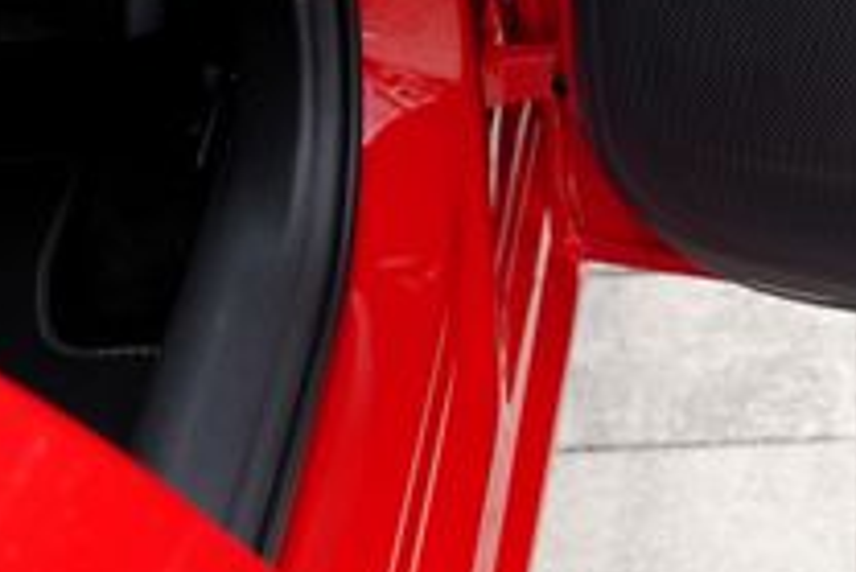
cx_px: 1317
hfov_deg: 13.4
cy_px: -759
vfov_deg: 8.8
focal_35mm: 143
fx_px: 3402
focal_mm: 29
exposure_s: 1/100
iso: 100
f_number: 5
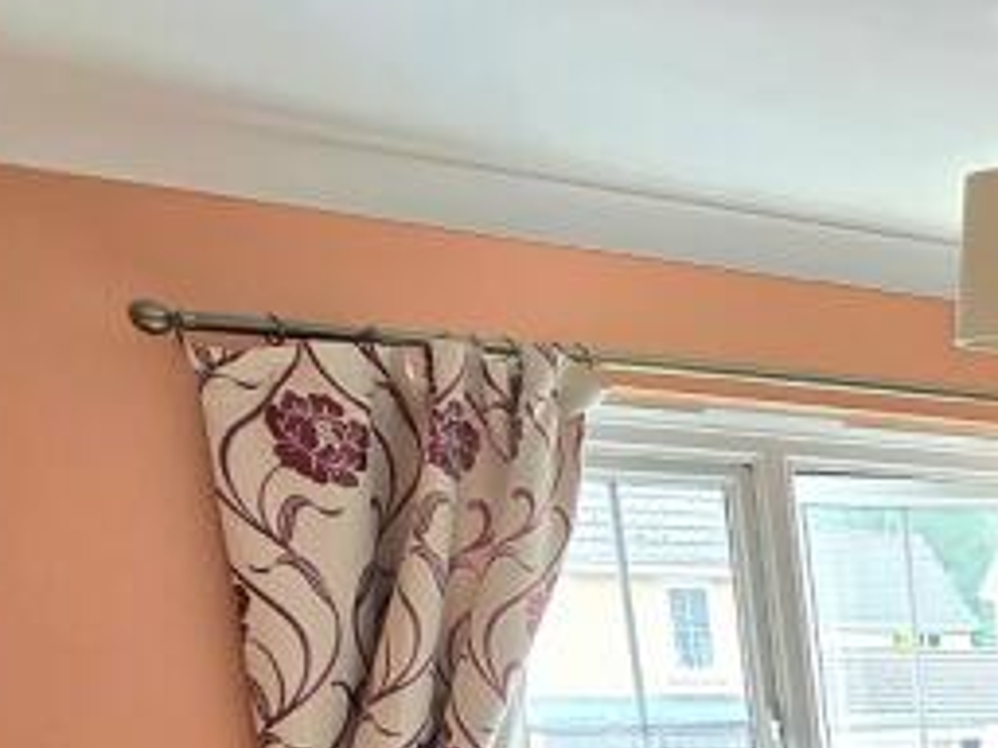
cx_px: 1505
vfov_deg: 22.8
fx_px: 1499
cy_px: 1122
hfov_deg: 26.4
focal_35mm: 52
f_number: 2.2
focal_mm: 2.2
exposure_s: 1/50
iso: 250
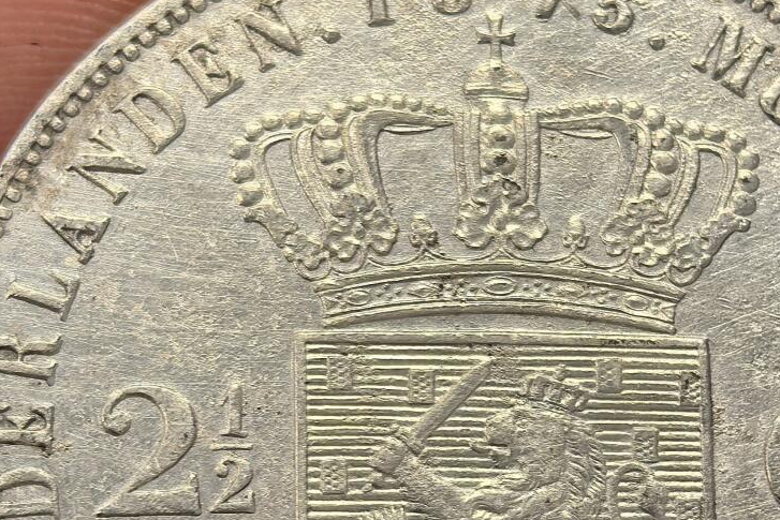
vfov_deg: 9.8
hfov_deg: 14.7
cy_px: 494
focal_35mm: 139
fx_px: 3012
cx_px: 498
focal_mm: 6.98
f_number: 2
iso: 125
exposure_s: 1/100
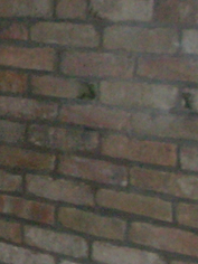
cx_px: -327
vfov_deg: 11.1
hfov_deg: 7.6
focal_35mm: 178
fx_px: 1358
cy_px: 152
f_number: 3
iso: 200
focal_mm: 5.8
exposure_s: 1/60.1
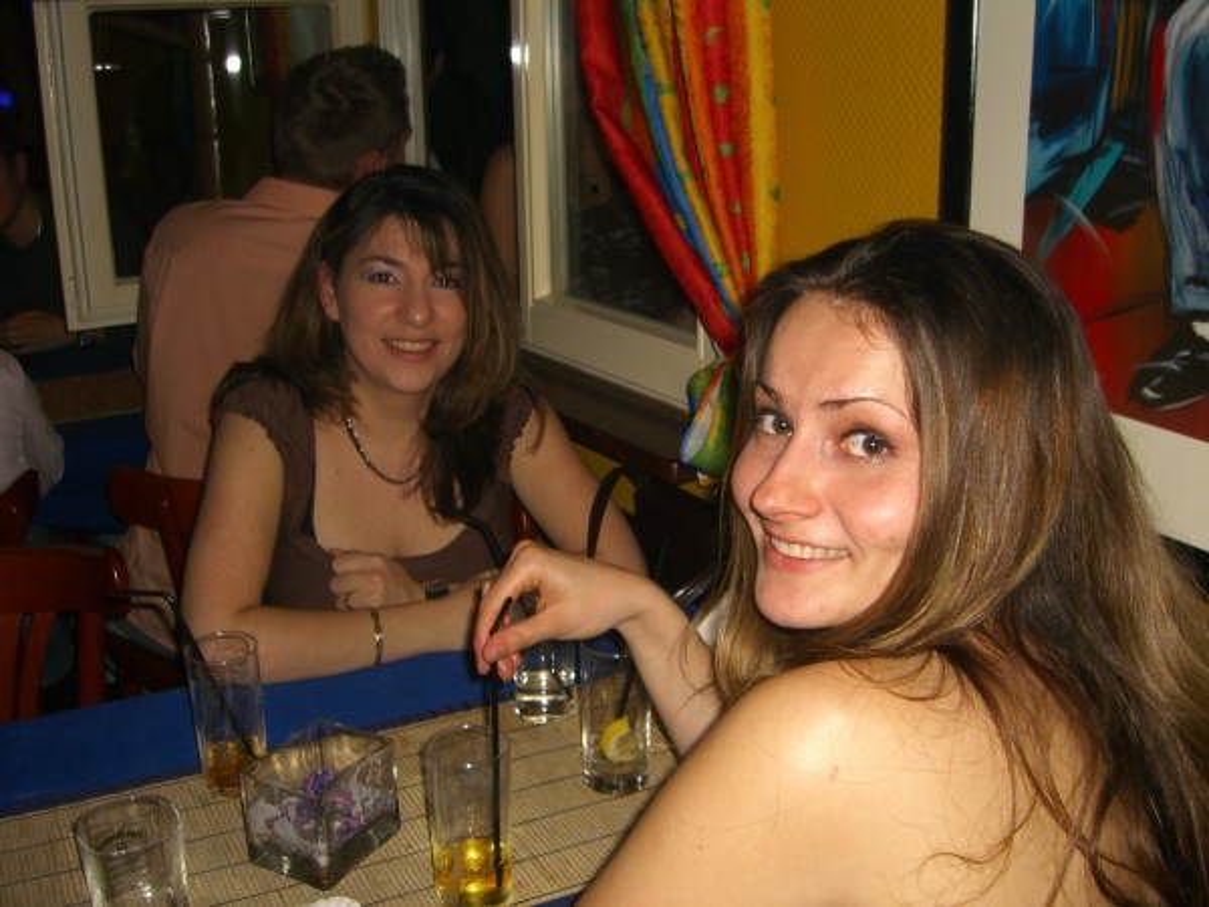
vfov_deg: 37.7
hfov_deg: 49.0
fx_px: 1327
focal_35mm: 38
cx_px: 604
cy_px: 454
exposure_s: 1/60
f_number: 2.8
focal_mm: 7.9
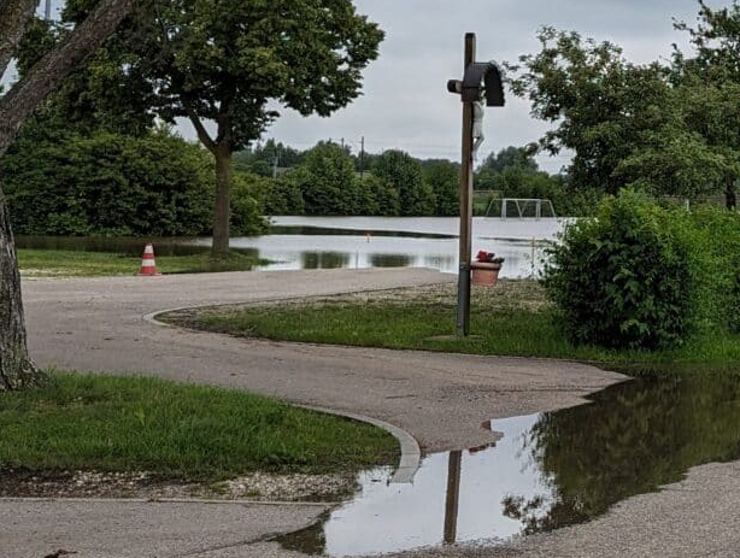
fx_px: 1714
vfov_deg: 18.4
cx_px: 1000
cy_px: 141
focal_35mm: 80
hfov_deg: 21.6
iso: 49
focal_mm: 6.81
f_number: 1.85
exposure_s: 1/1258
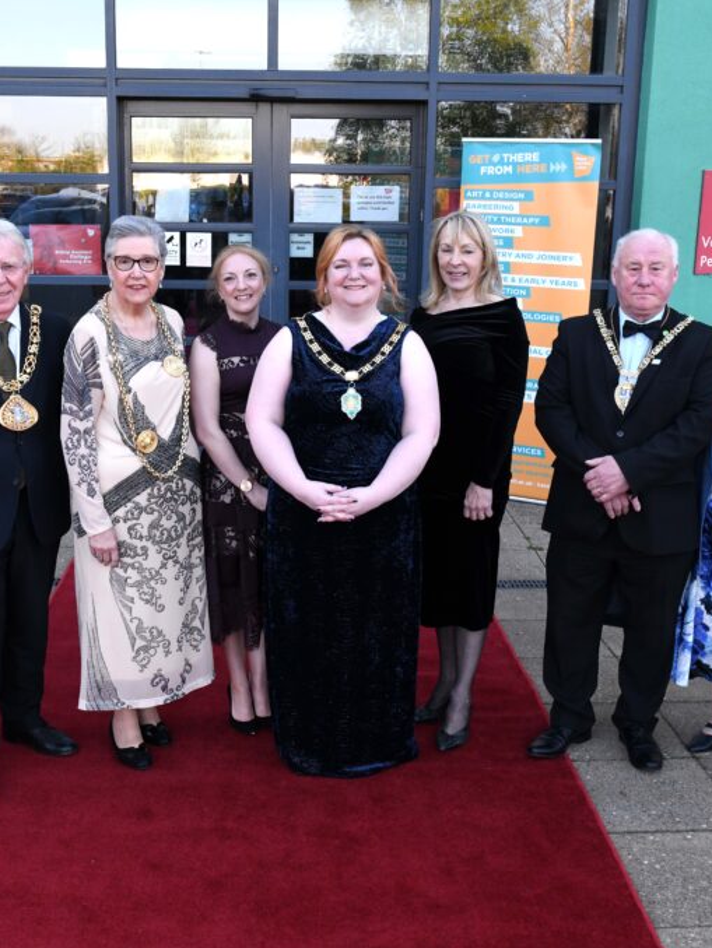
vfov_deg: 42.1
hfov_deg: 32.1
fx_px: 1233
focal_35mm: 45
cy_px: 476
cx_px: 280
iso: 1600
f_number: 11
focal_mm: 31
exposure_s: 1/200
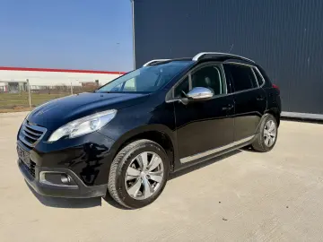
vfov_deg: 56.8
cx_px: 162
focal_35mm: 24
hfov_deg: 71.6
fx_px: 224
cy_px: 121
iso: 80
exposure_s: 1/5319
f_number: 1.78
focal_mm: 6.76
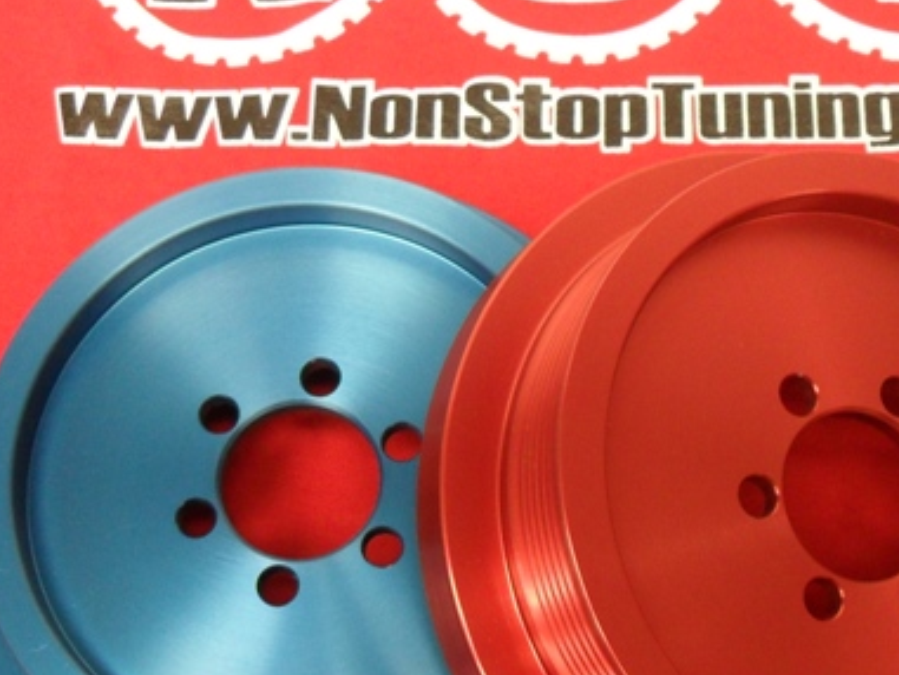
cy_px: 360
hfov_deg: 28.8
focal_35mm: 67
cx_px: 569
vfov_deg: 21.9
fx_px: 1741
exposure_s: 1/20
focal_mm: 6.2
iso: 200
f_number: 2.8
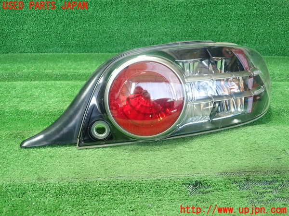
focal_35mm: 30
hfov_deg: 60.0
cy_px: 108
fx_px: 250
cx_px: 144
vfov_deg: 46.8
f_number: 2.3
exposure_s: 1/125
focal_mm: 5.5
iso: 500
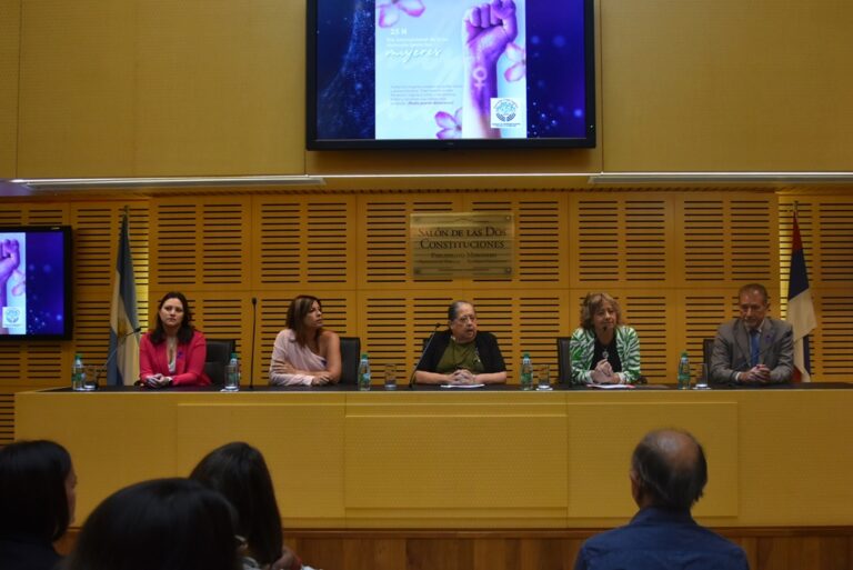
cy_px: 285
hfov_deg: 67.4
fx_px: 640
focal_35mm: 27
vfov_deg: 48.0
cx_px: 426
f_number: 3.5
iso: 1000
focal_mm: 18
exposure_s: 1/125
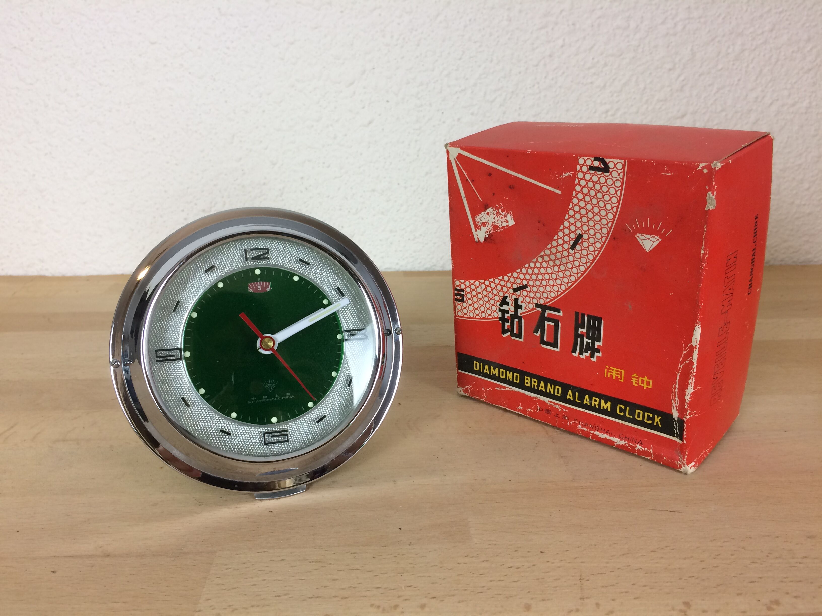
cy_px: 308
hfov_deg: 61.7
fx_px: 689
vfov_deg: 48.2
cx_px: 411
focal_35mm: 29
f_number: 2.2
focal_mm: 4.15
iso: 40
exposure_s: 1/33
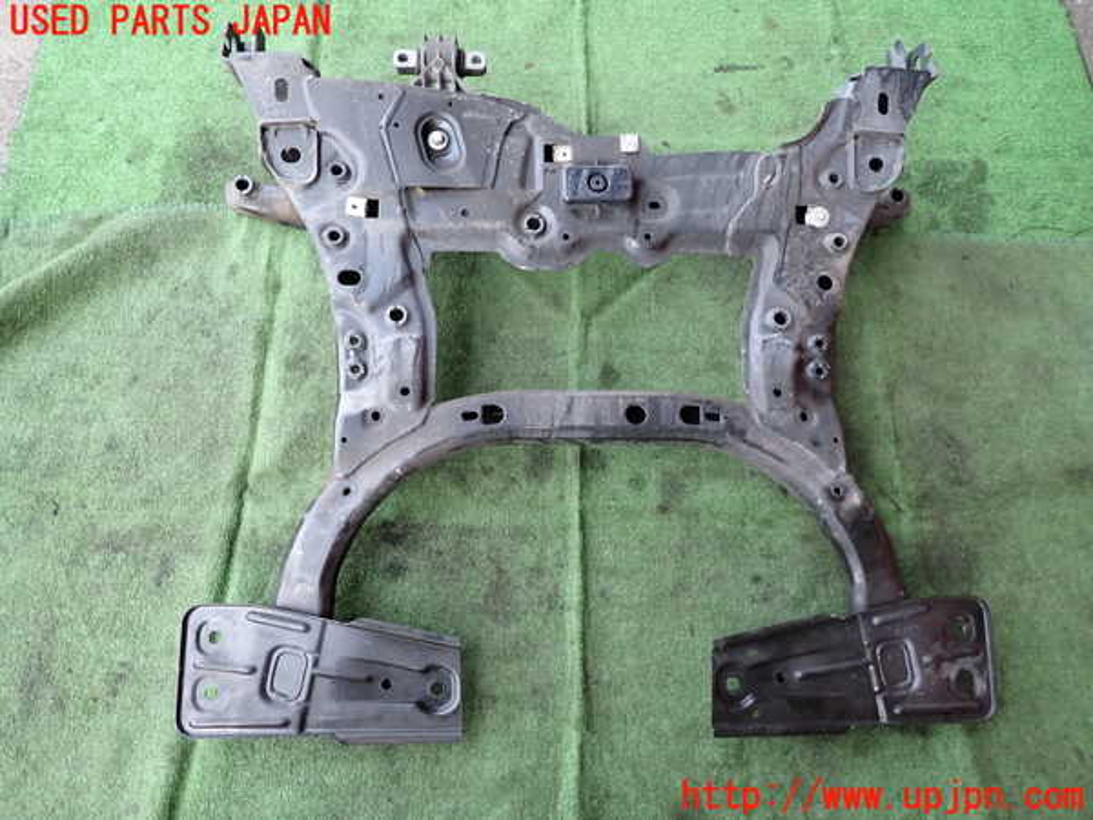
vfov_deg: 54.9
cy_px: 410
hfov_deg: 69.4
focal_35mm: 25
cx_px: 546
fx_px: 789
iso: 160
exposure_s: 1/125
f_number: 2
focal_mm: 4.5
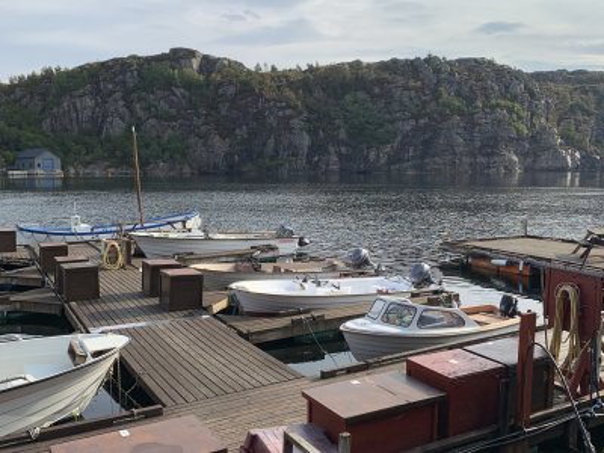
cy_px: 226
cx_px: 302
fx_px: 454
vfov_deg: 53.1
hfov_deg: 67.3
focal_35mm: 26
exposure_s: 1/1992
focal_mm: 4.2
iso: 25
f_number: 1.8
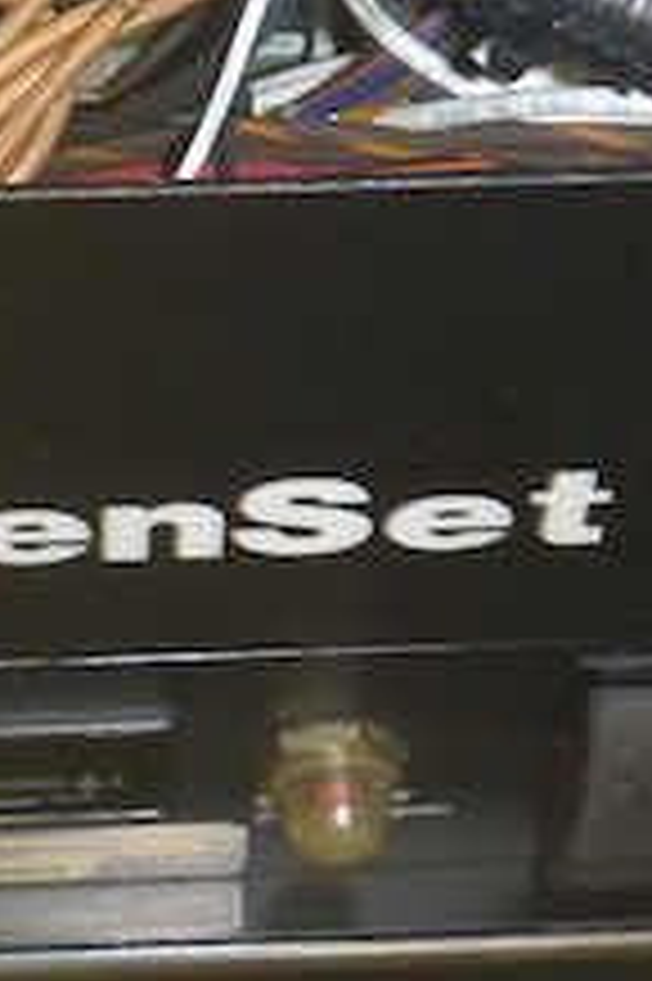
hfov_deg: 12.7
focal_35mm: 107
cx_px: 49
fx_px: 2911
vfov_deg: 18.4
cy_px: -99
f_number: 3.3
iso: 800
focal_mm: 4.9
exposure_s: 1/60
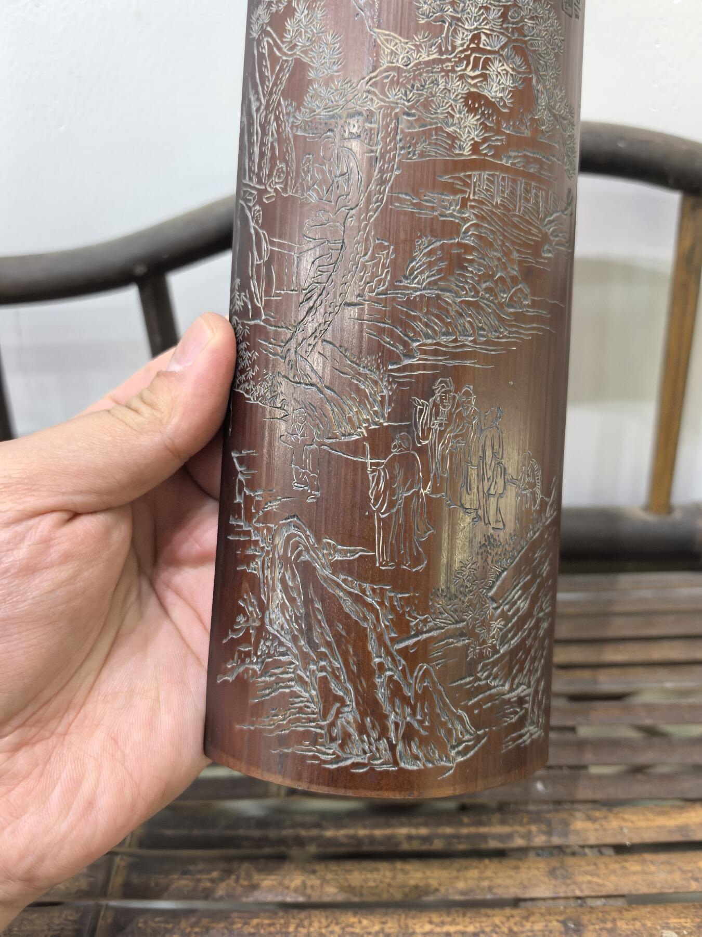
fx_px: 730
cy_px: 468
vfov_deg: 65.3
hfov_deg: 51.4
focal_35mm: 27
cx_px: 351
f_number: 2
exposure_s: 1/469
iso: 3200
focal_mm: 6.98
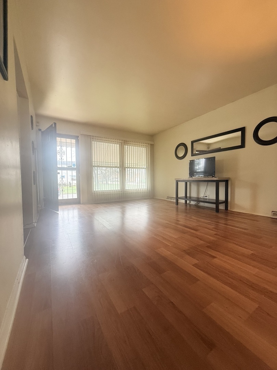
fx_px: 149
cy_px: 185
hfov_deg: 85.7
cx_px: 138
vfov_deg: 102.1
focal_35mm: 14
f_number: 2.2
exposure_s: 1/120
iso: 250
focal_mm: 2.22
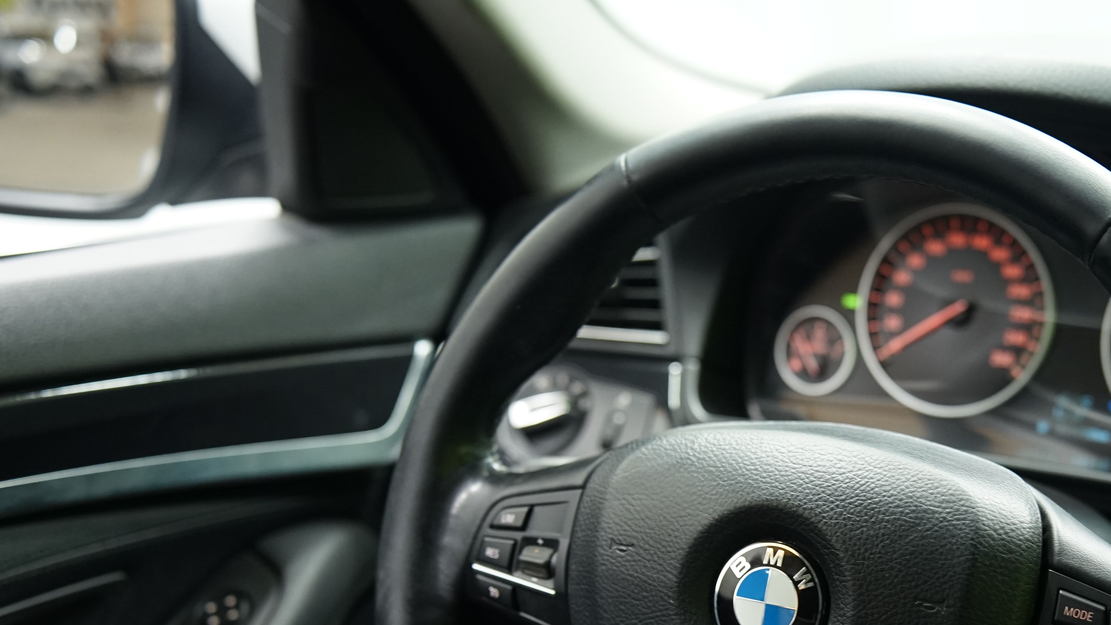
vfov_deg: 17.9
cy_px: 582
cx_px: 854
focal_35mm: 66
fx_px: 1944
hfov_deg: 31.2
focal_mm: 40
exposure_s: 1/25
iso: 1250
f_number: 2.8
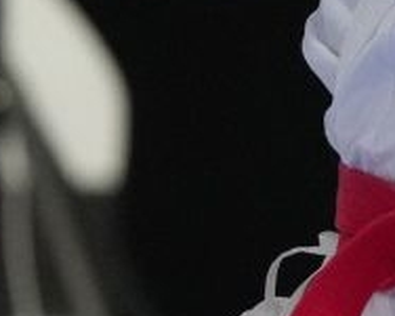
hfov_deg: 1.9
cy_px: 259
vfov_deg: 1.5
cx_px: 313
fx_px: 11783
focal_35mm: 1009
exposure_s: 1/500
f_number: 2.8
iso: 6400
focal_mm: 112
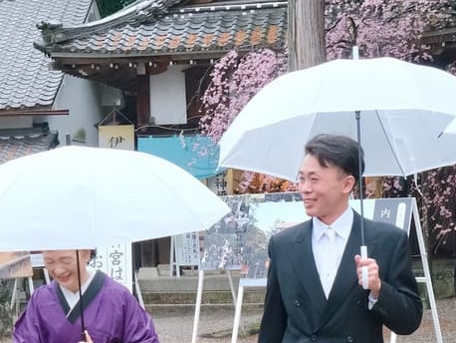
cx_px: -111
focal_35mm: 139
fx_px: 1832
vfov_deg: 10.6
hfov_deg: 13.7
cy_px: 349
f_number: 8
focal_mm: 30.8
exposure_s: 1/100
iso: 1600
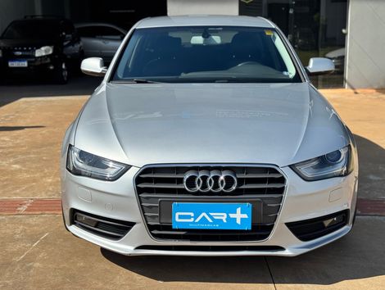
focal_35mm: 48
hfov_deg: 39.6
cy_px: 145
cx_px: 192
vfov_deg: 30.3
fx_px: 535
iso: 64
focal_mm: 6.76
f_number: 1.78
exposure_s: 1/4049
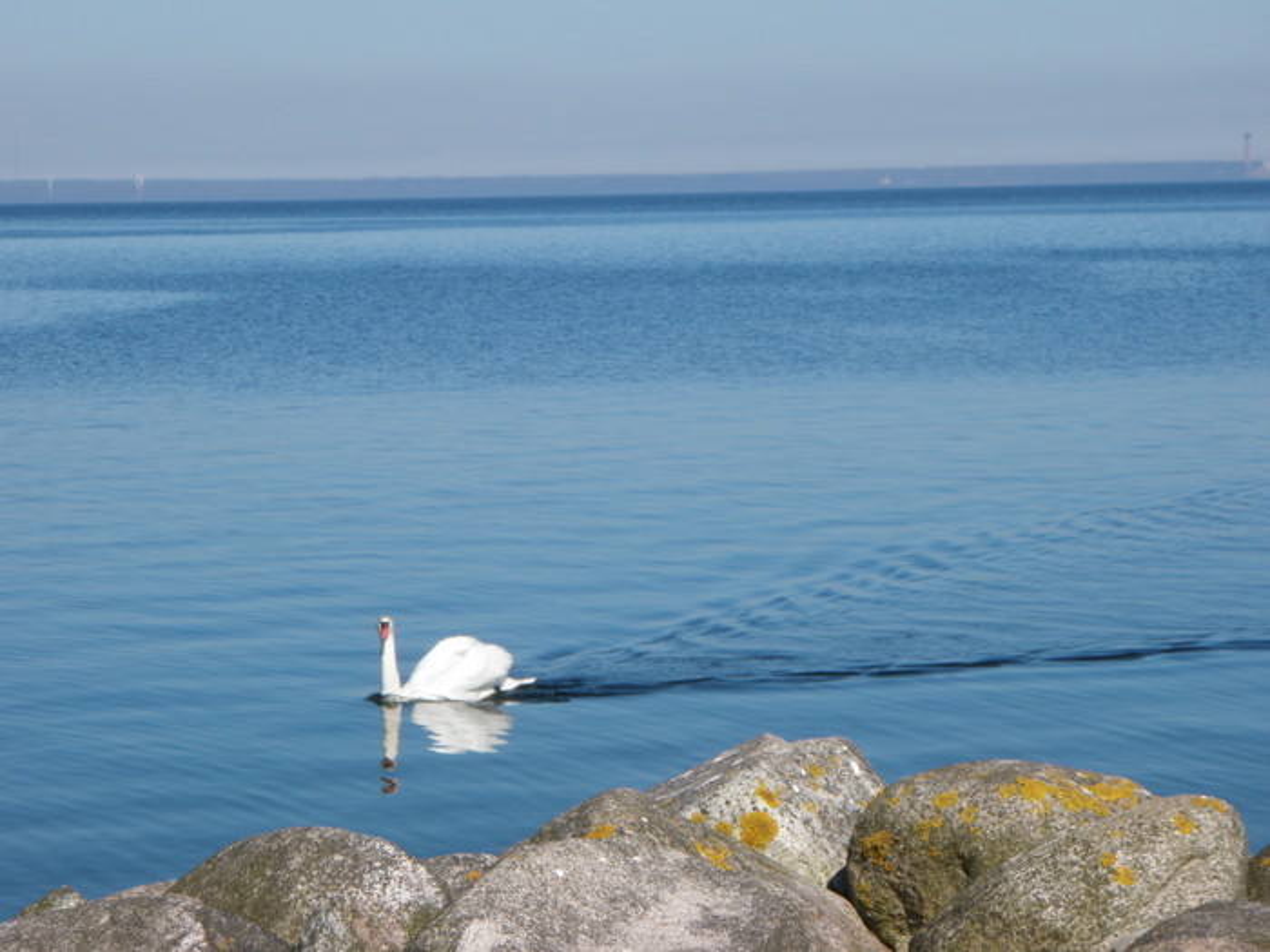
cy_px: 476
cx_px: 635
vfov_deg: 13.0
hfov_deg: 17.3
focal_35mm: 114
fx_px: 4182
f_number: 5
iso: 80
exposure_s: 1/640
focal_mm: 20.1
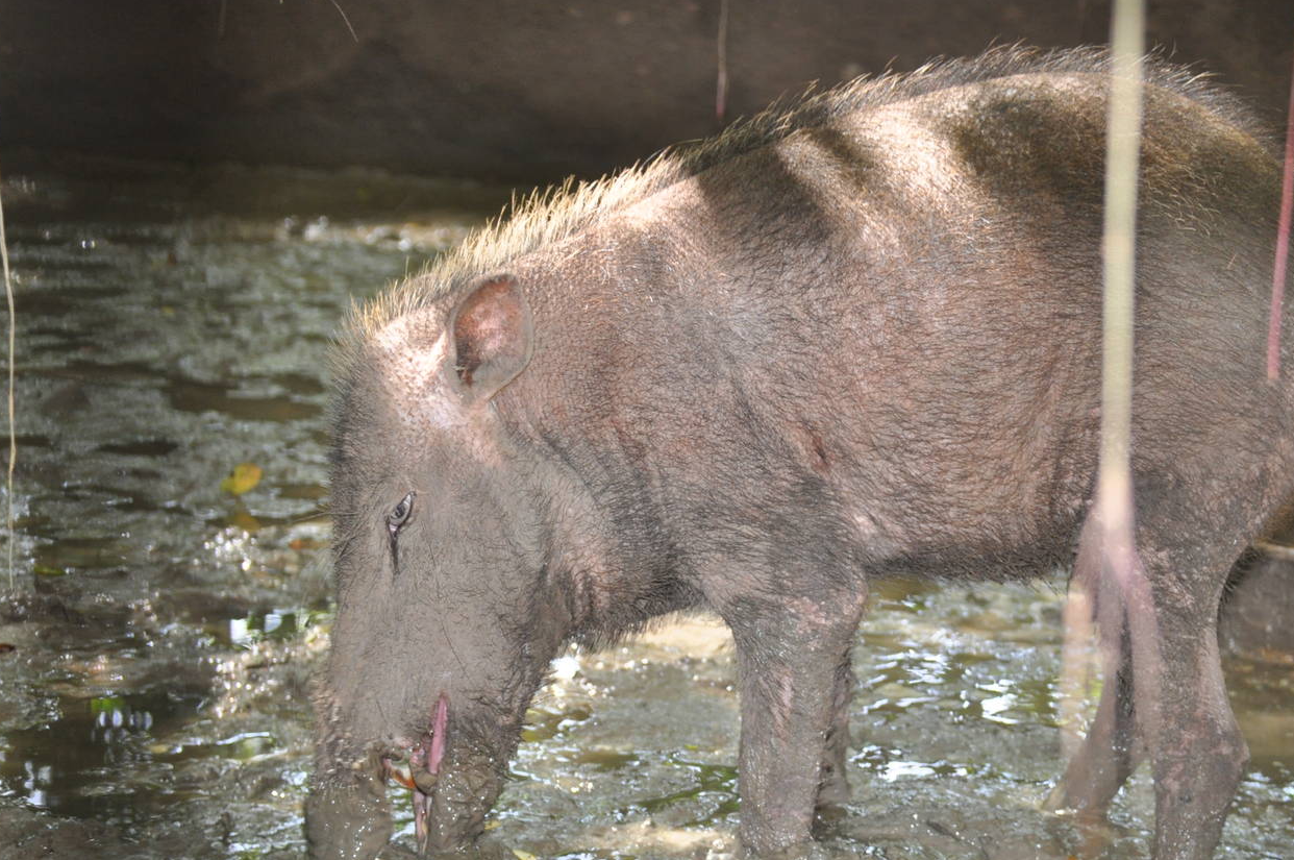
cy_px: 508
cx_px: 801
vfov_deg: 10.9
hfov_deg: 16.3
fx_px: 4511
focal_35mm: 126
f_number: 5.3
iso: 1000
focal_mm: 65
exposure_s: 1/60
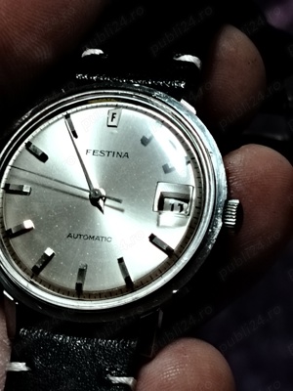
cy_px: 196
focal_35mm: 132
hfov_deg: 11.2
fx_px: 1490
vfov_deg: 14.9
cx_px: 146
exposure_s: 1/50
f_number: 1.75
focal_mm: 5.25
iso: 256
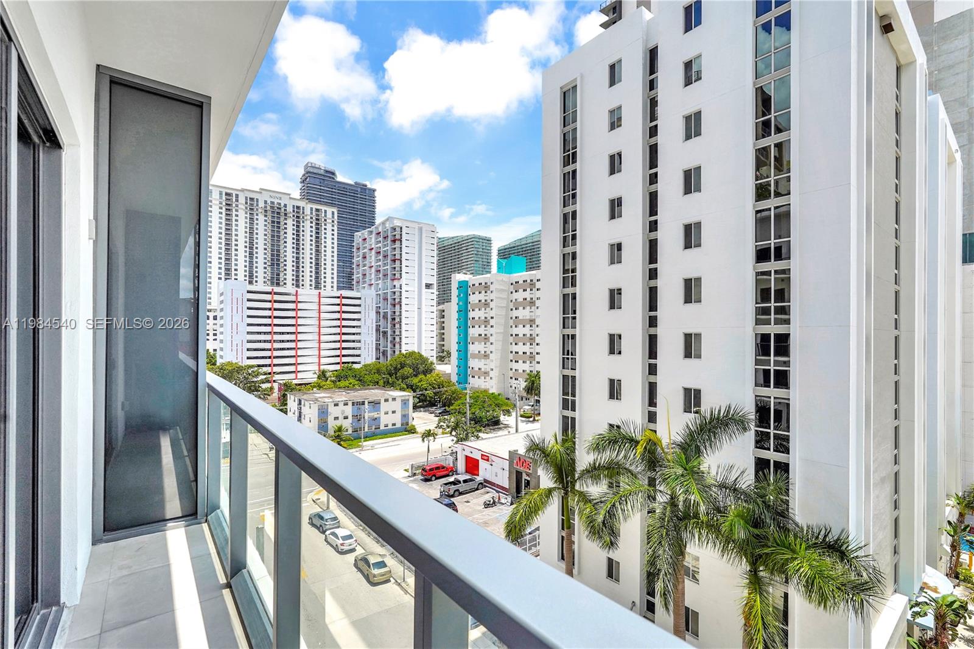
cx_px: 487
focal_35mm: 16
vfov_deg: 73.7
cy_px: 324
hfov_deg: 96.7
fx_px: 433
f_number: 8
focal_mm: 16
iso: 250
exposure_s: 1/800
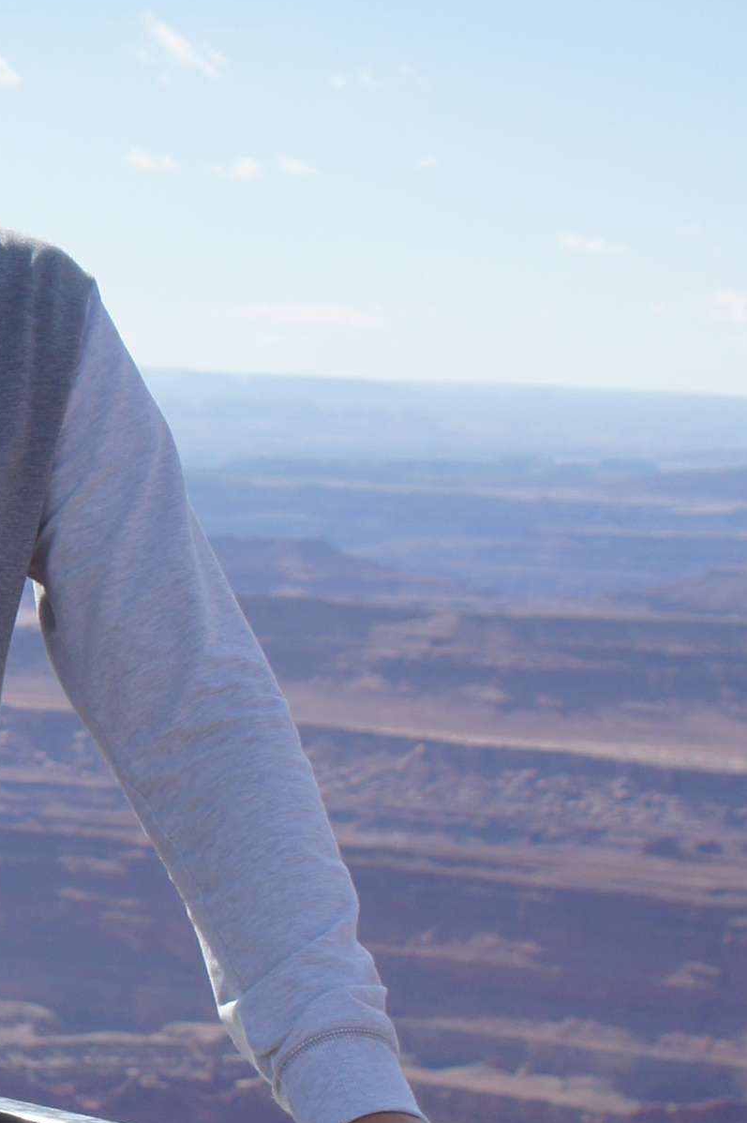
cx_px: -441
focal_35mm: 138
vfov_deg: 14.9
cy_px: 654
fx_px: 4301
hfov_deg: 9.6
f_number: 5
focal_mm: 24
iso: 200
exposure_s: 1/1250
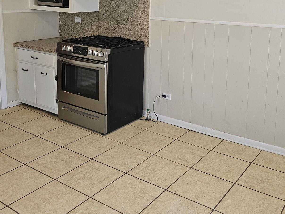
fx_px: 321
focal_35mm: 39
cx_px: 162
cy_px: 40
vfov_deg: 35.5
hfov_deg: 47.7
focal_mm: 6.3
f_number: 1.7
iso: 125
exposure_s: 1/120
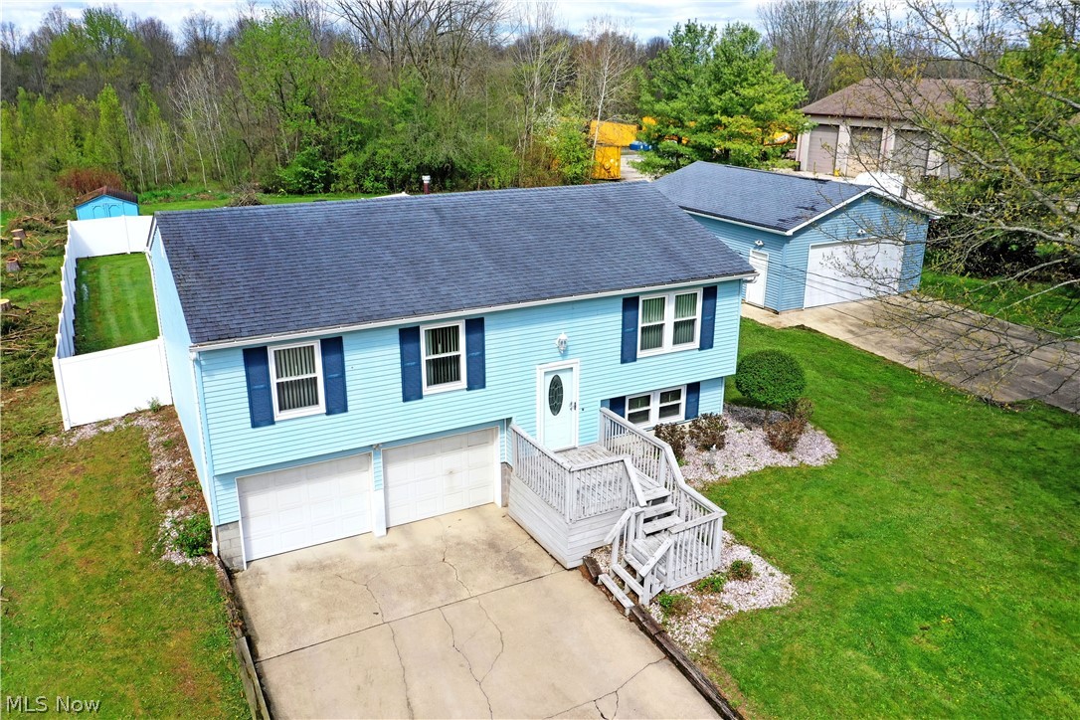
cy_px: 360
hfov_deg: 65.5
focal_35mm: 28
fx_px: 840
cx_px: 540
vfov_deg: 46.4
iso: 100
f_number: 5.6
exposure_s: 1/320
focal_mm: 10.26
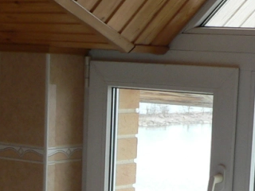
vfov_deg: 9.9
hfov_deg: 14.0
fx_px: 1039
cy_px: 355
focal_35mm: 141
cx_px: 82
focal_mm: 6
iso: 80
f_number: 2.8
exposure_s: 1/60
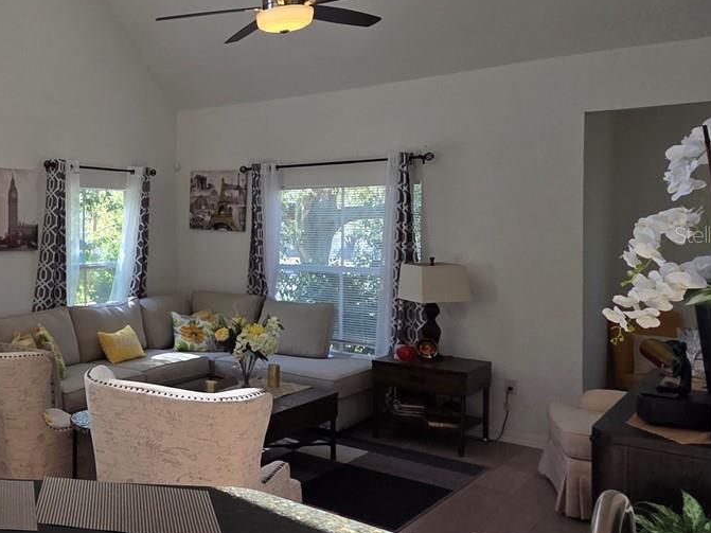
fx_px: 637
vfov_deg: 45.3
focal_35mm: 31
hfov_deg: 44.4
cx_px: -73
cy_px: 234
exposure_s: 1/120
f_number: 2.2
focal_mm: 2.2
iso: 50
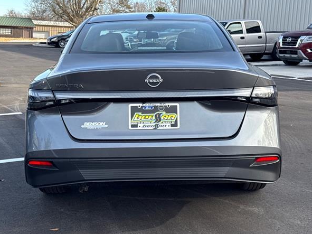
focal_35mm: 52
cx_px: 156
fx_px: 469
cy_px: 113
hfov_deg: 36.8
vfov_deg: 28.0
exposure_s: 1/1059
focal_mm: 6.76
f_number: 1.78
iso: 64
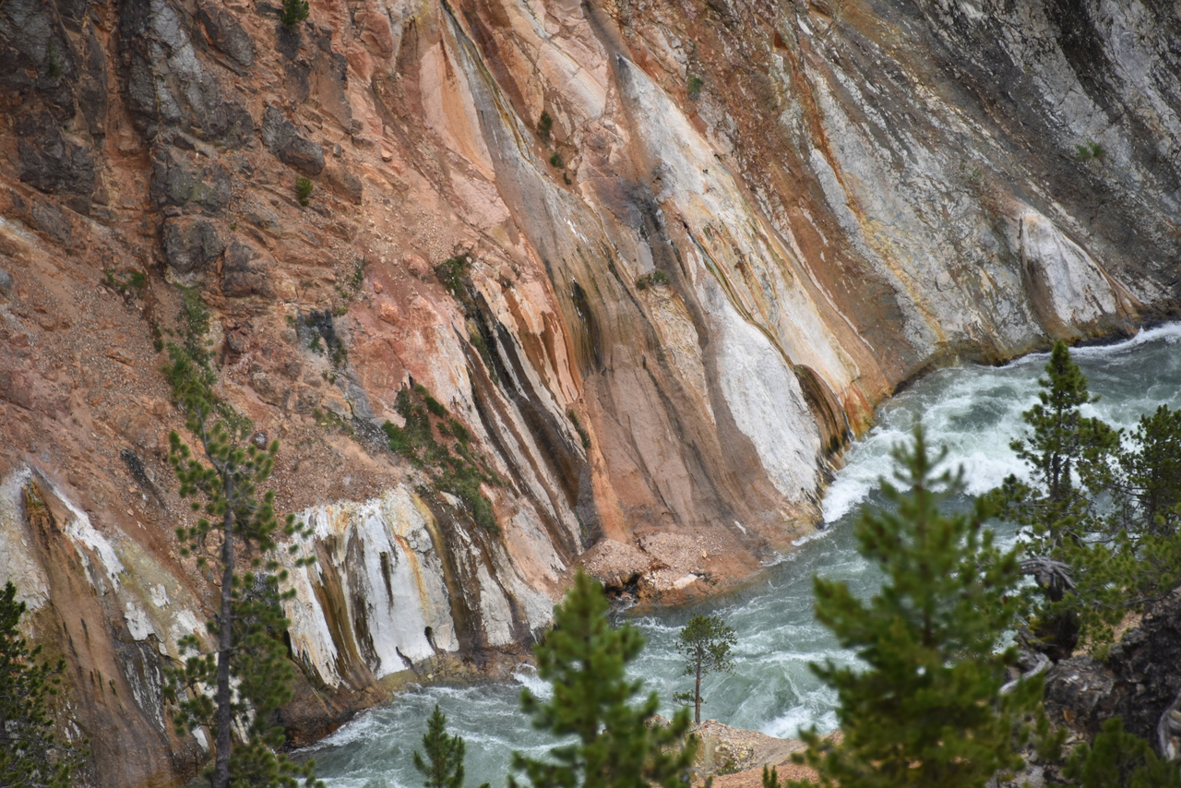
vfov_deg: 5.5
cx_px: 590
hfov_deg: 8.2
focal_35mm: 250
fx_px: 8203
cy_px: 394
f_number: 5.6
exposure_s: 1/500
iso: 400
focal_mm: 250
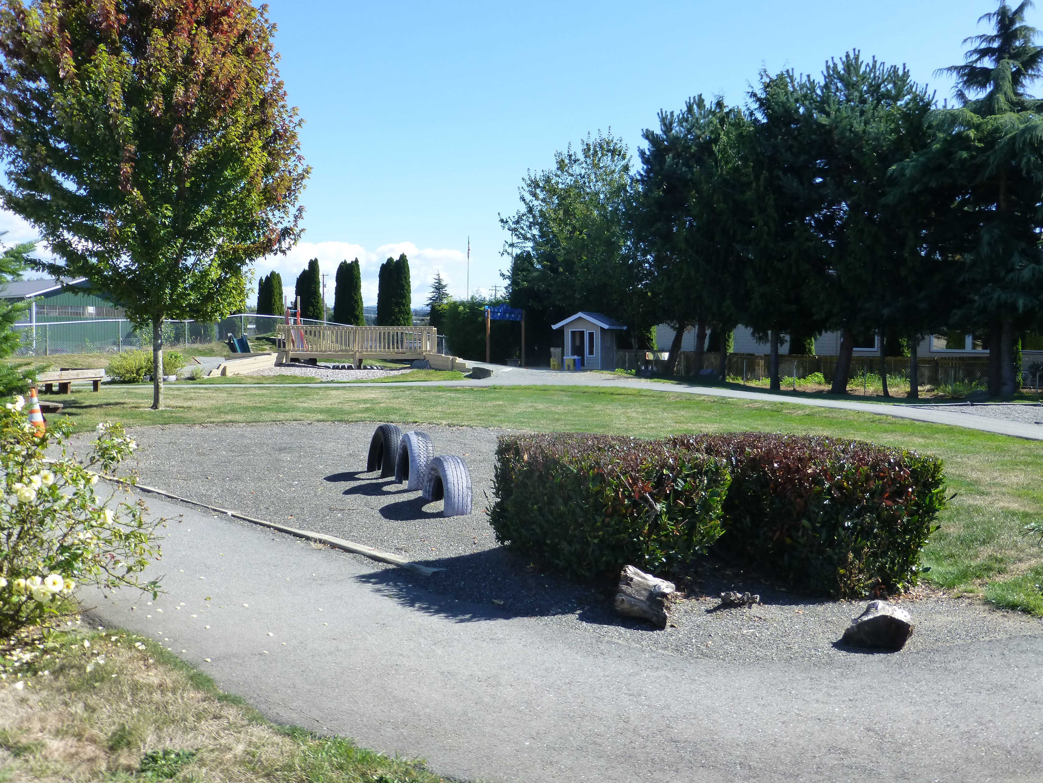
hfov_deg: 54.0
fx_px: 1024
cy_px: 392
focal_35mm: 34
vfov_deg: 41.8
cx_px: 522
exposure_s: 1/500
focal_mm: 6.1
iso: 160
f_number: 3.7
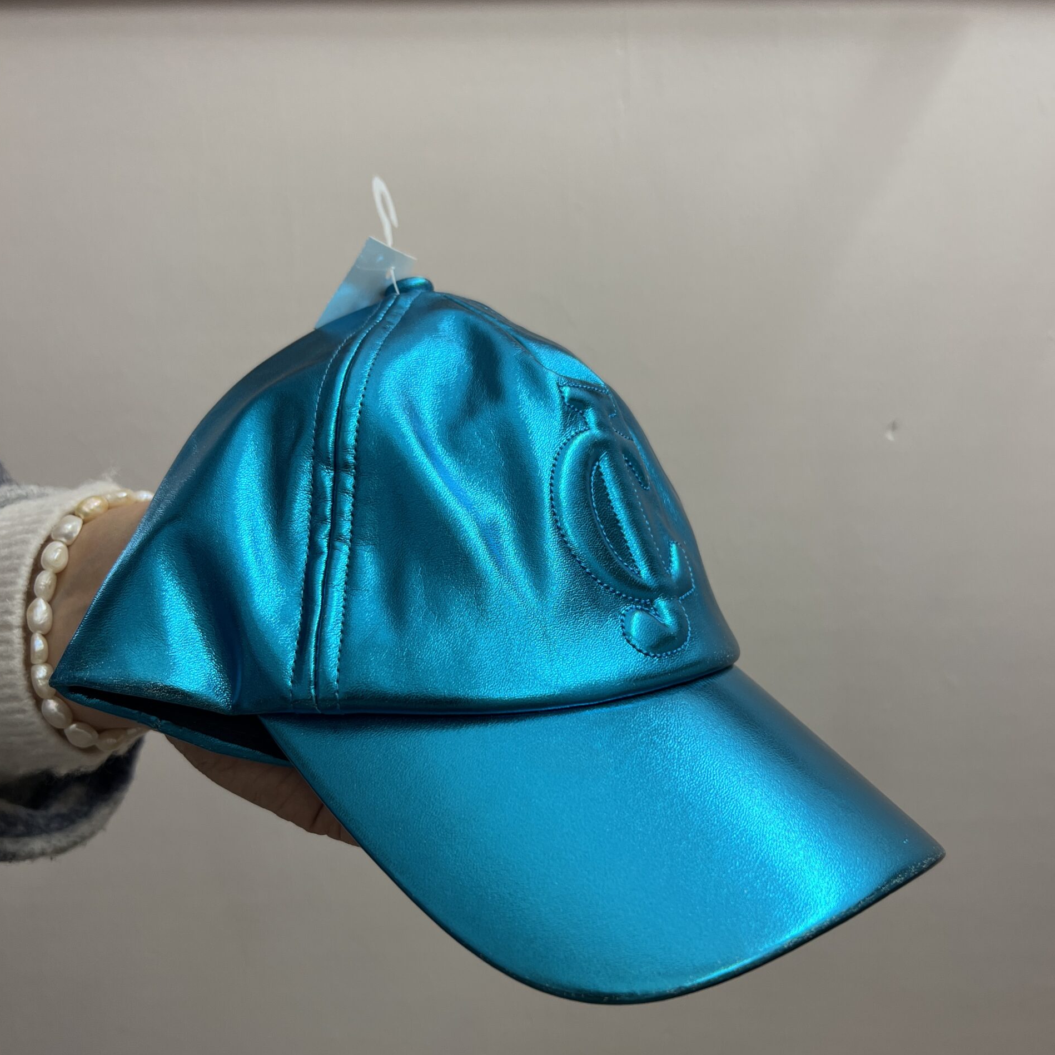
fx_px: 1069
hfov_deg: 52.5
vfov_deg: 52.5
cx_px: 526
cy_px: 574
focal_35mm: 31
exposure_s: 1/120
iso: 100
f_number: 1.5
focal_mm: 5.7
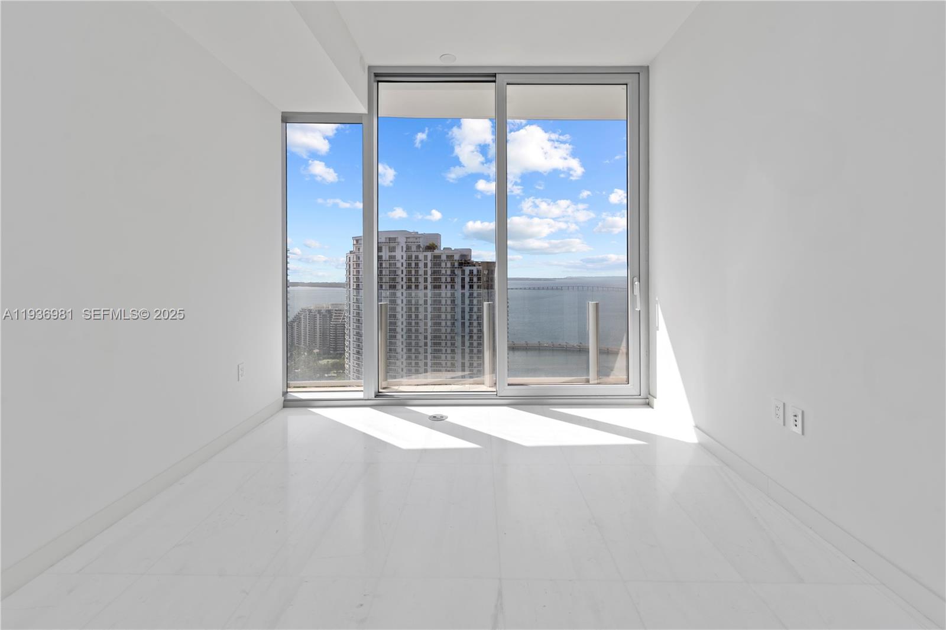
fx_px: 368
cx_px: 473
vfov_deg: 81.2
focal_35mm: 14
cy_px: 315
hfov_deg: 104.3
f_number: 9
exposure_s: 1/30
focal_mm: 14
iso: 80
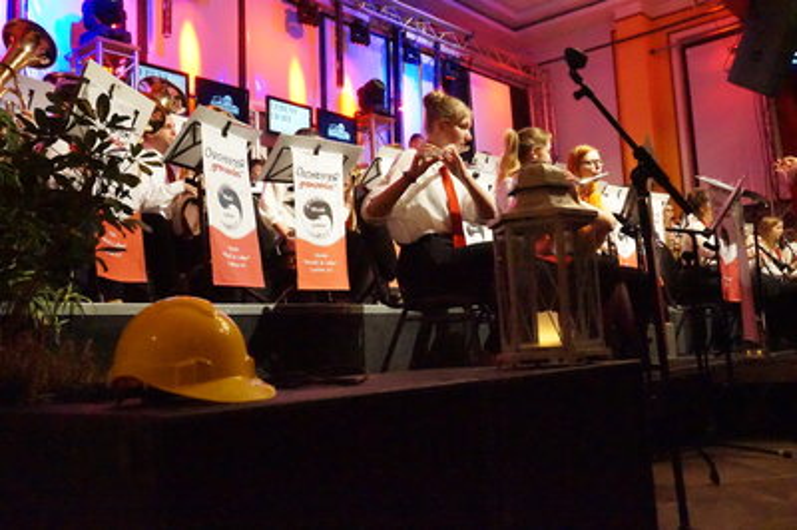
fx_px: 796
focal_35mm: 36
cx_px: 398
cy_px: 265
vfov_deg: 36.8
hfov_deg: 53.2
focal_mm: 24
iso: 16000
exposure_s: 1/200
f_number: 6.3
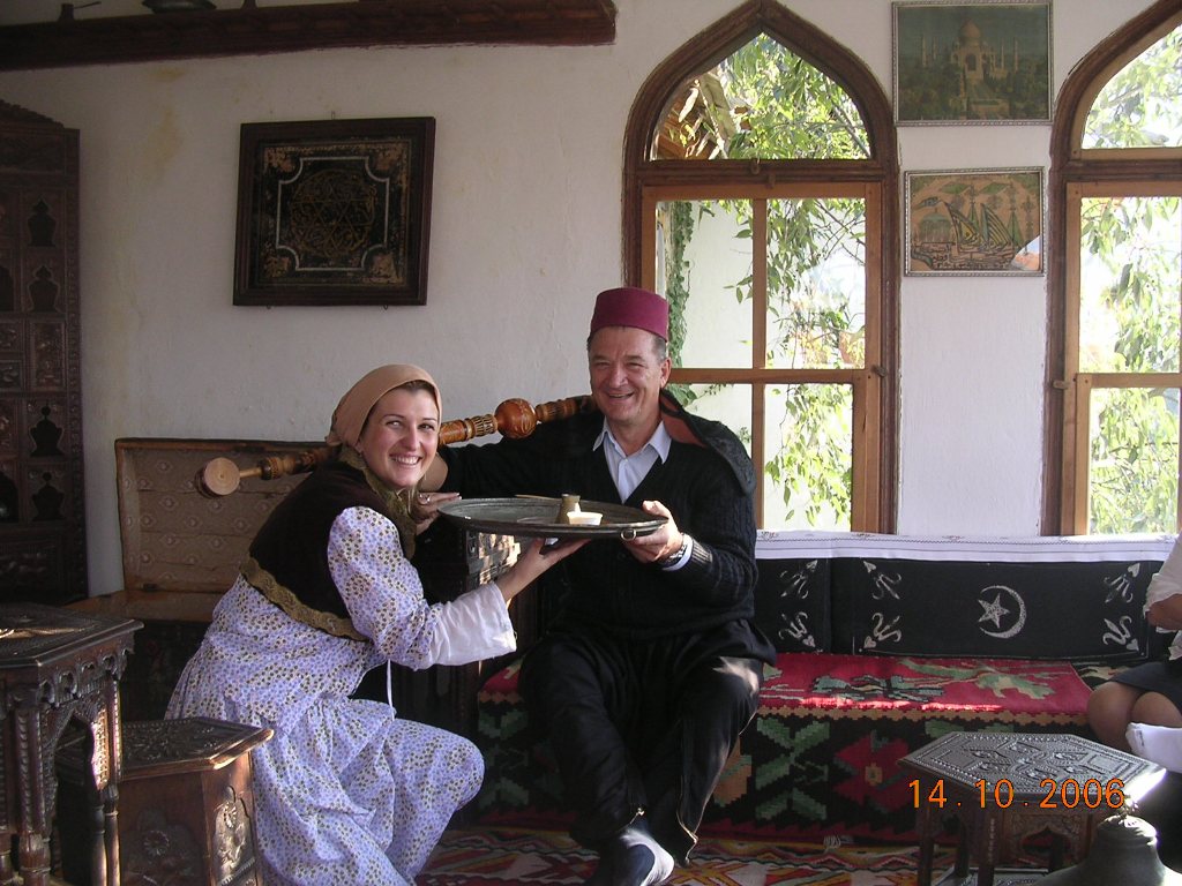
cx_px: 591
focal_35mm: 38
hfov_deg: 49.0
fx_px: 1298
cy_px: 443
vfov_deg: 37.7
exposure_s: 1/36.3
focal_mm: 5.8
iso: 100
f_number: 2.8
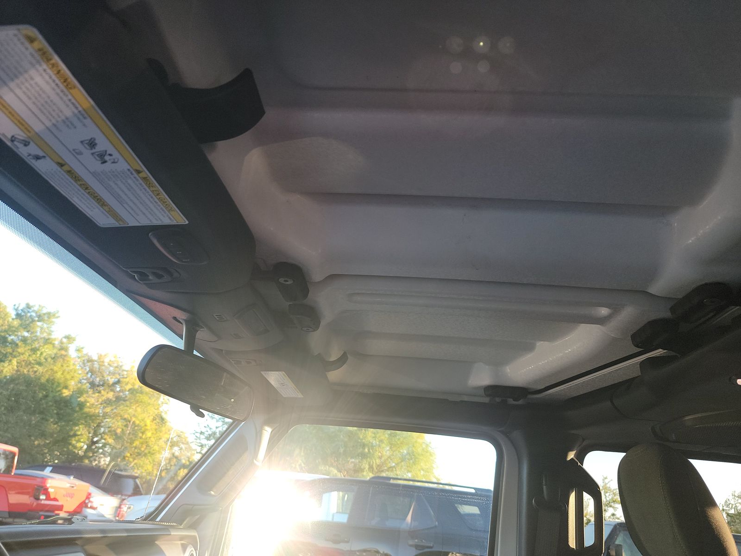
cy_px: 278
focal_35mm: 24
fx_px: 514
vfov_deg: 56.8
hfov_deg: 71.6
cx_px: 370
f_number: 1.8
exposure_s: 1/59
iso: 79
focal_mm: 6.7
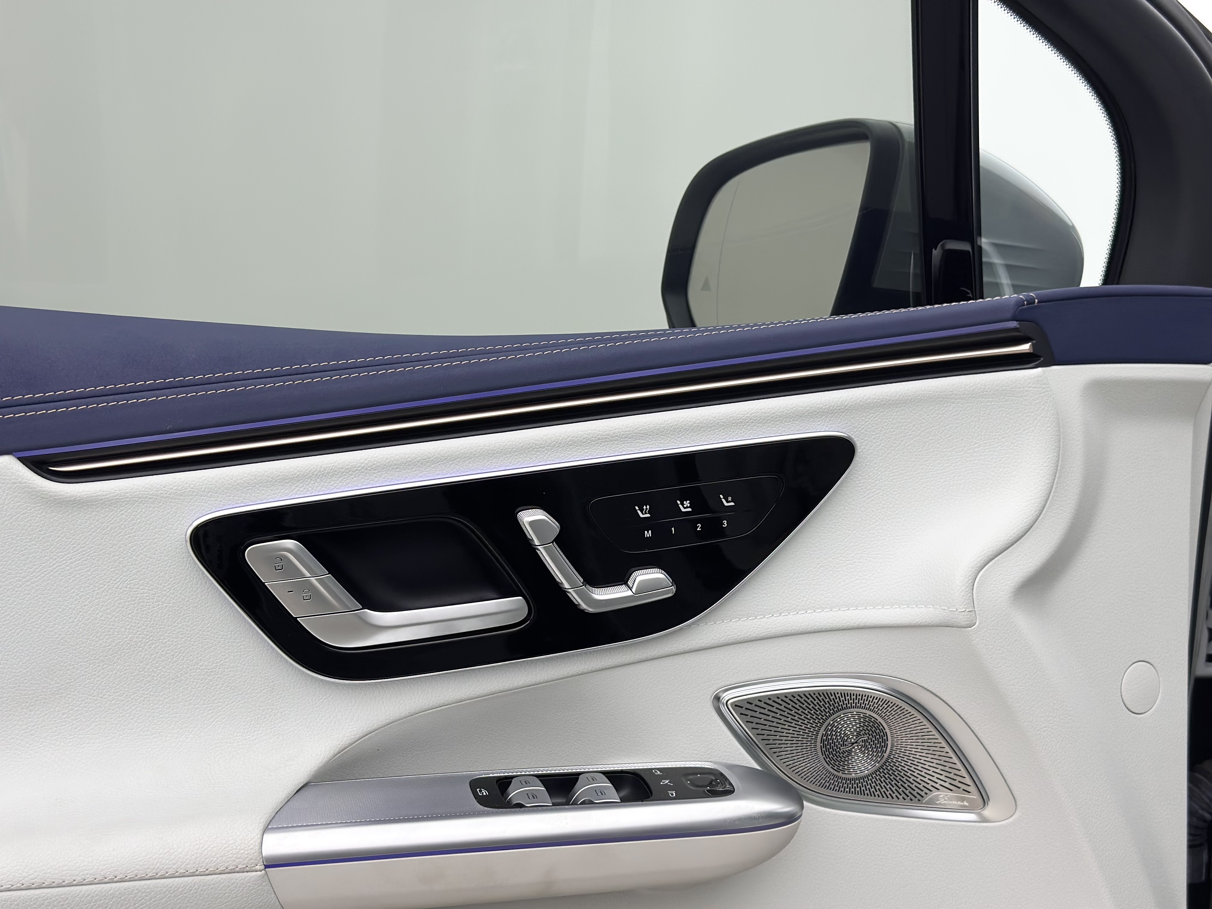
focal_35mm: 48
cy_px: 454
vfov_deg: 30.3
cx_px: 606
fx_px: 1681
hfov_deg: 39.7
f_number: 1.78
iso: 80
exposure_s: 1/369
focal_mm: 6.86
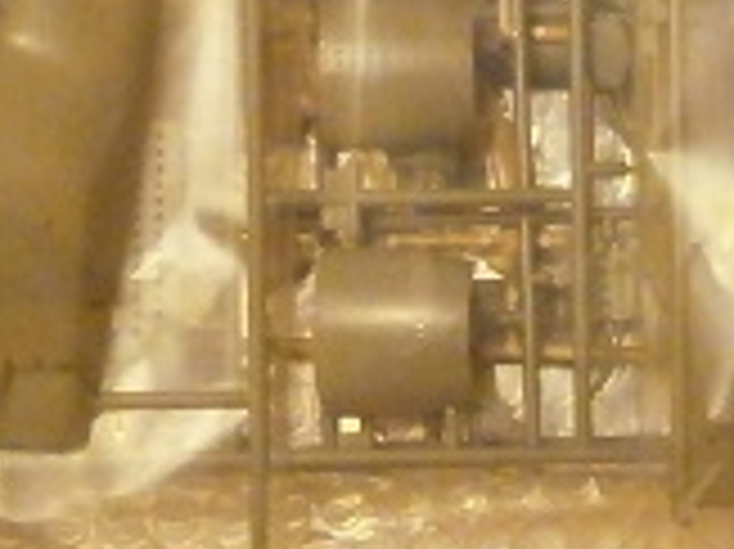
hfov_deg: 16.7
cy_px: 32
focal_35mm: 118
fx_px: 2500
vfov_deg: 12.4
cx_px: 432
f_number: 3.1
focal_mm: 5.8
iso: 1600
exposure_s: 1/15
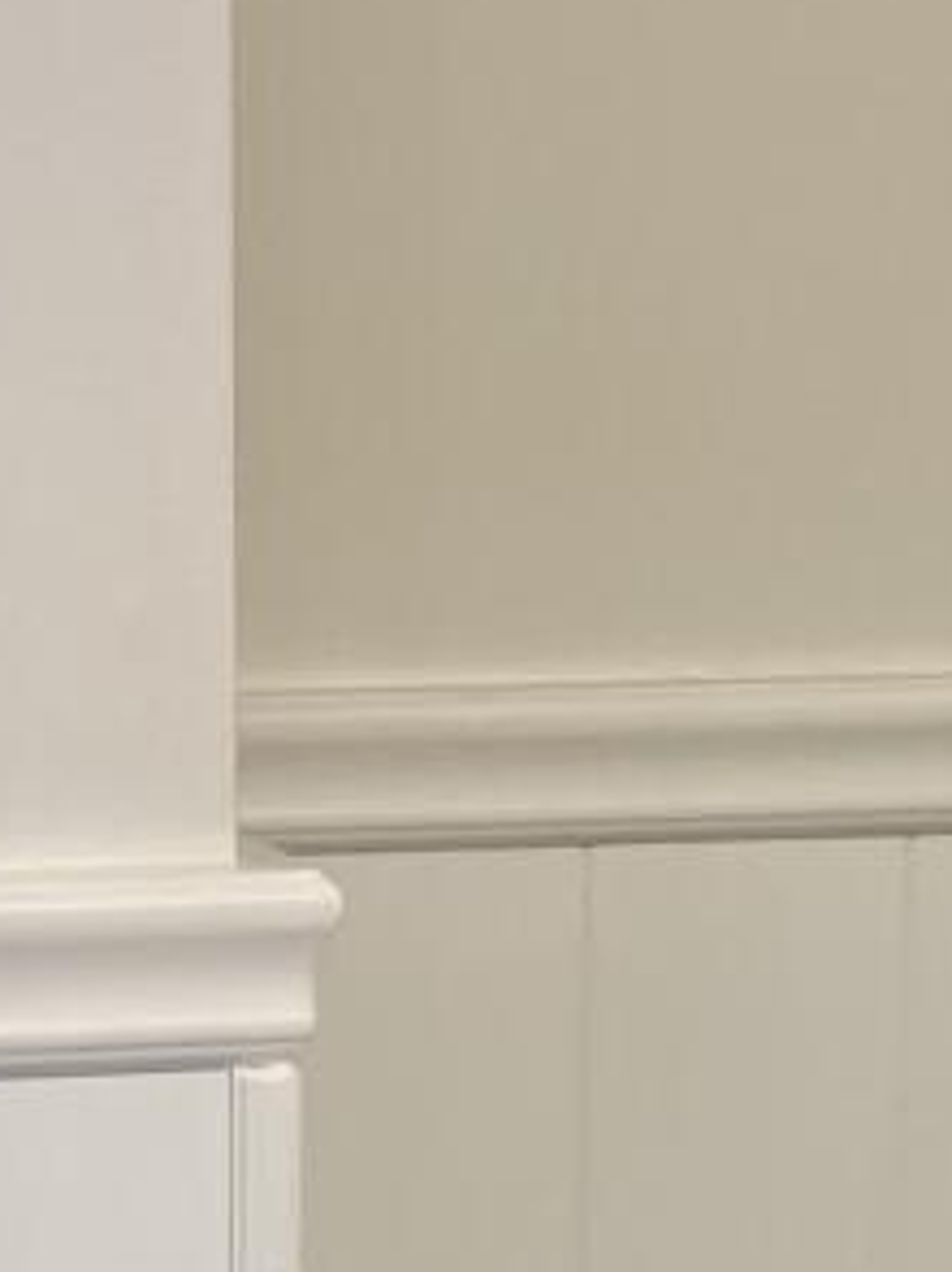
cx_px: 554
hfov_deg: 8.4
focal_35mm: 177
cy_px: 1839
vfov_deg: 10.8
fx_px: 6500
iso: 64
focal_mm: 5.7
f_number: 1.5
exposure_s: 1/60
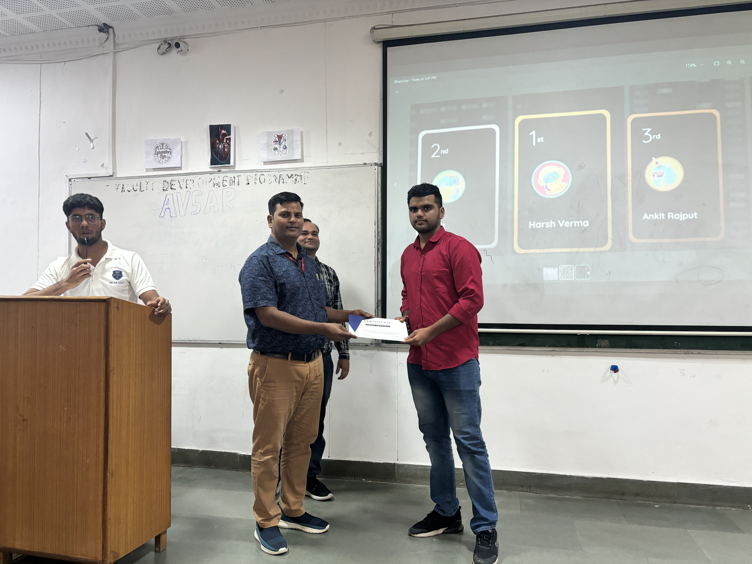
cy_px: 282
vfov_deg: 53.1
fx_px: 565
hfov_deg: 67.3
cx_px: 376
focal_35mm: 26
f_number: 1.6
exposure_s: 1/50
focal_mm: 5.96
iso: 200
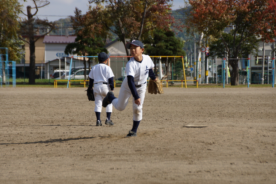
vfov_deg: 6.5
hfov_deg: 9.8
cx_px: 138
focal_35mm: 211
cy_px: 92
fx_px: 1617
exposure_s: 1/1000
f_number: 6.3
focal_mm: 140
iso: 200
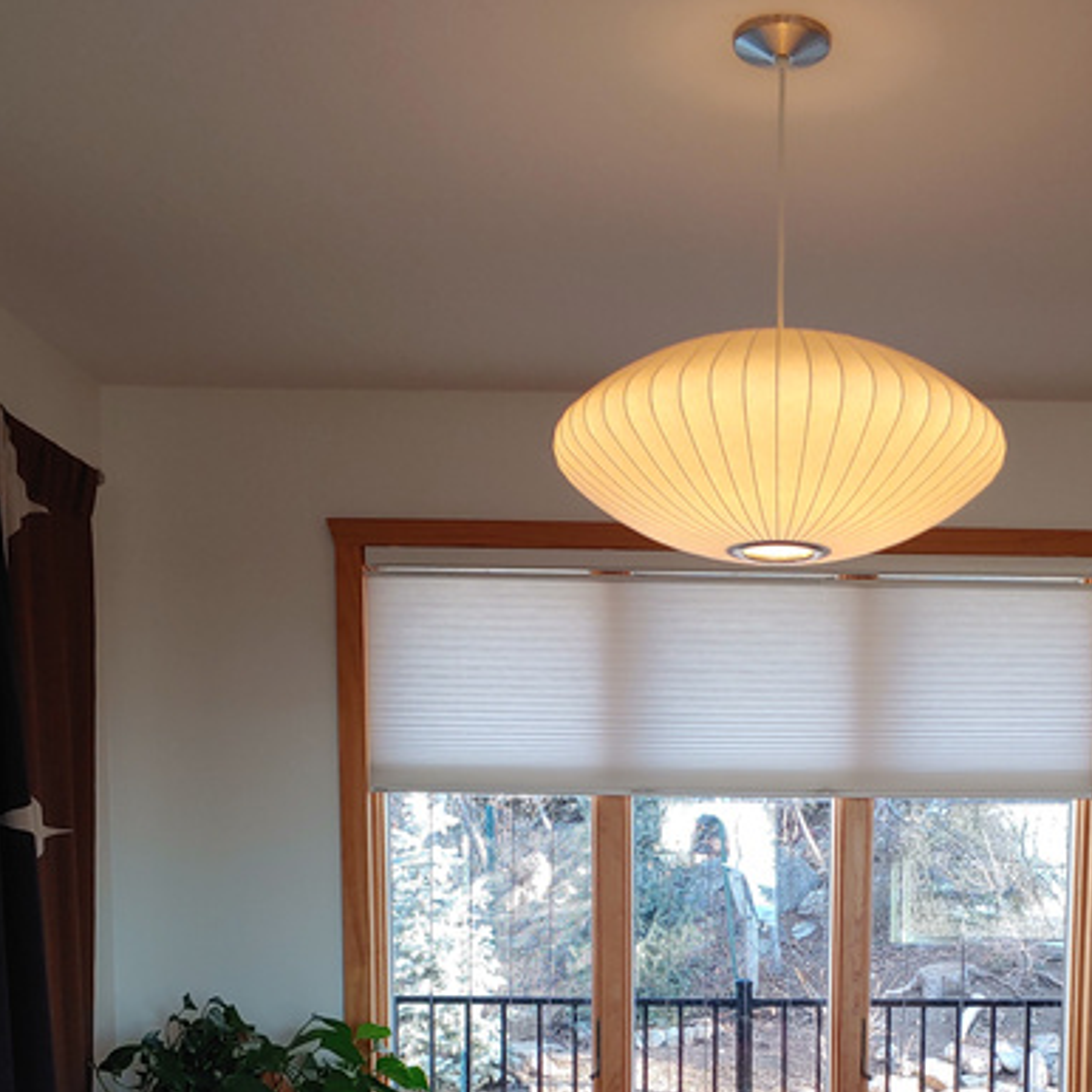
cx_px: 761
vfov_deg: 35.5
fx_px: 1570
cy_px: 1033
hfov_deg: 37.8
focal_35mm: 44
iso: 50
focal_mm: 4.23
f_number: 1.5
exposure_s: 1/60
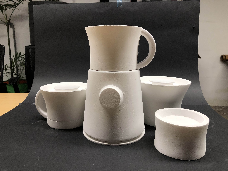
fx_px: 184
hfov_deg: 63.4
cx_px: 114
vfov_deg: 49.7
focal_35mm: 28
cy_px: 86
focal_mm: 3.99
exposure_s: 1/33
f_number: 1.8
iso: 32
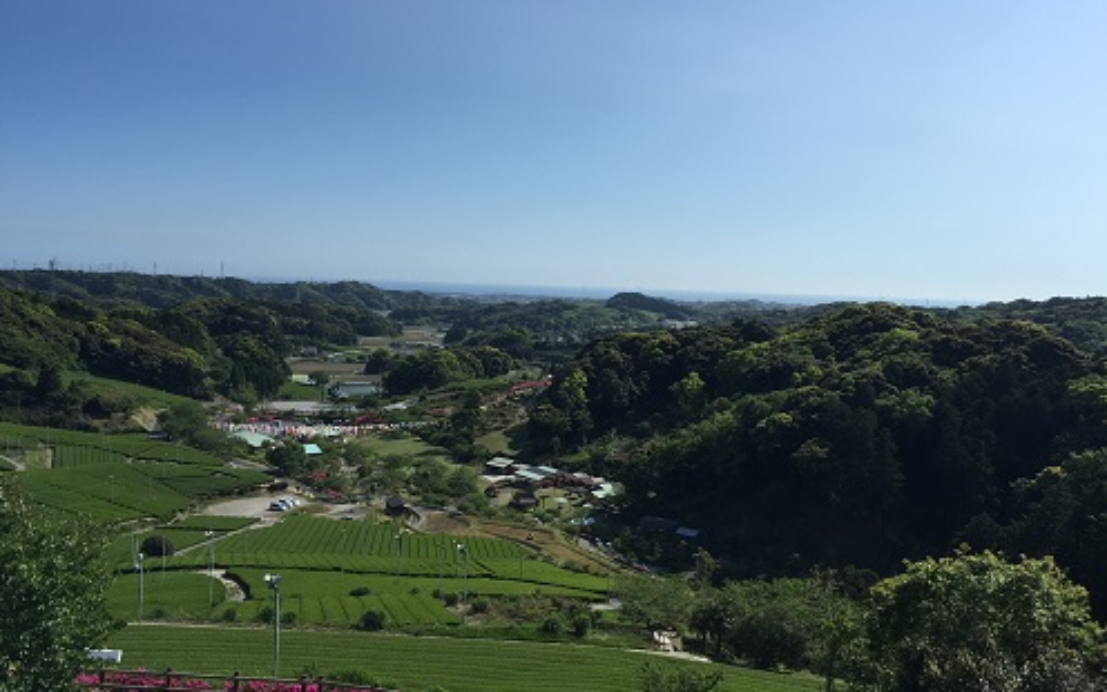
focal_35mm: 31
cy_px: 300
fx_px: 935
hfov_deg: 61.2
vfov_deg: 40.5
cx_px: 554
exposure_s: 1/2825
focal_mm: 4.15
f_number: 2.2
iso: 32
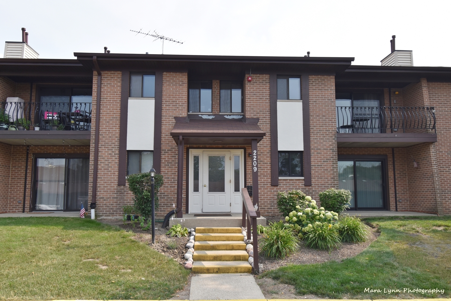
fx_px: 376
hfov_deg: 61.9
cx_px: 226
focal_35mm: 30
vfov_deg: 43.6
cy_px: 150
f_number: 8
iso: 200
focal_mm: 20
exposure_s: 1/250
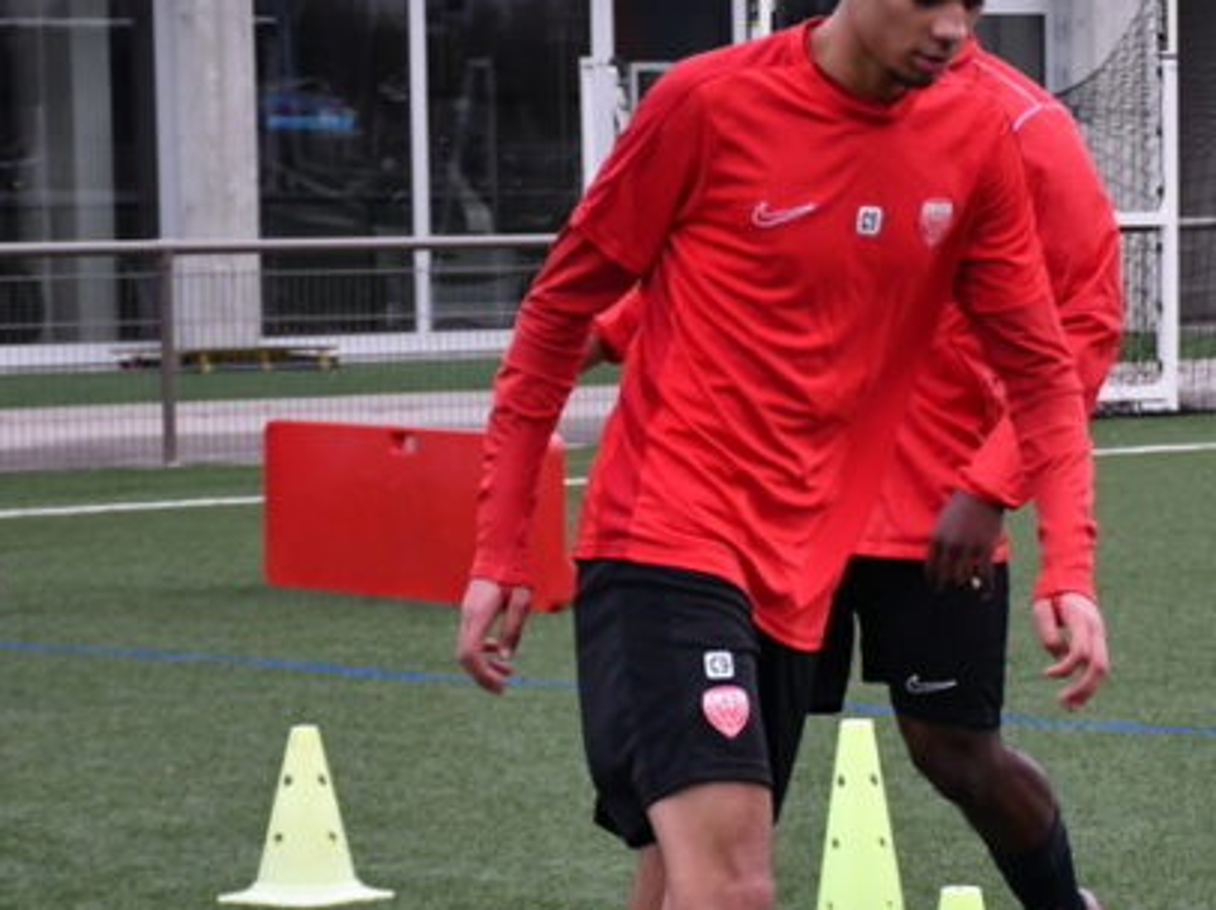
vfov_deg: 8.1
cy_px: 582
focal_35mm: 182
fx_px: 6390
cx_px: 1000
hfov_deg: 10.8
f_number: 4.8
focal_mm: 50
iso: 1600
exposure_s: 1/1000
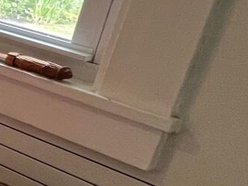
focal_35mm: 80
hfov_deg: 12.1
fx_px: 573
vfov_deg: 18.1
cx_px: -468
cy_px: 14
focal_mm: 1.57
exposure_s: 1/120
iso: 160
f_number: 1.8
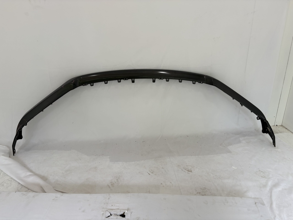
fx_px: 220
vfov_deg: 53.1
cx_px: 146
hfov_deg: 67.3
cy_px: 110
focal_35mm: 26
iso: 40
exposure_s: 1/228
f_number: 1.6
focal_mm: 5.96
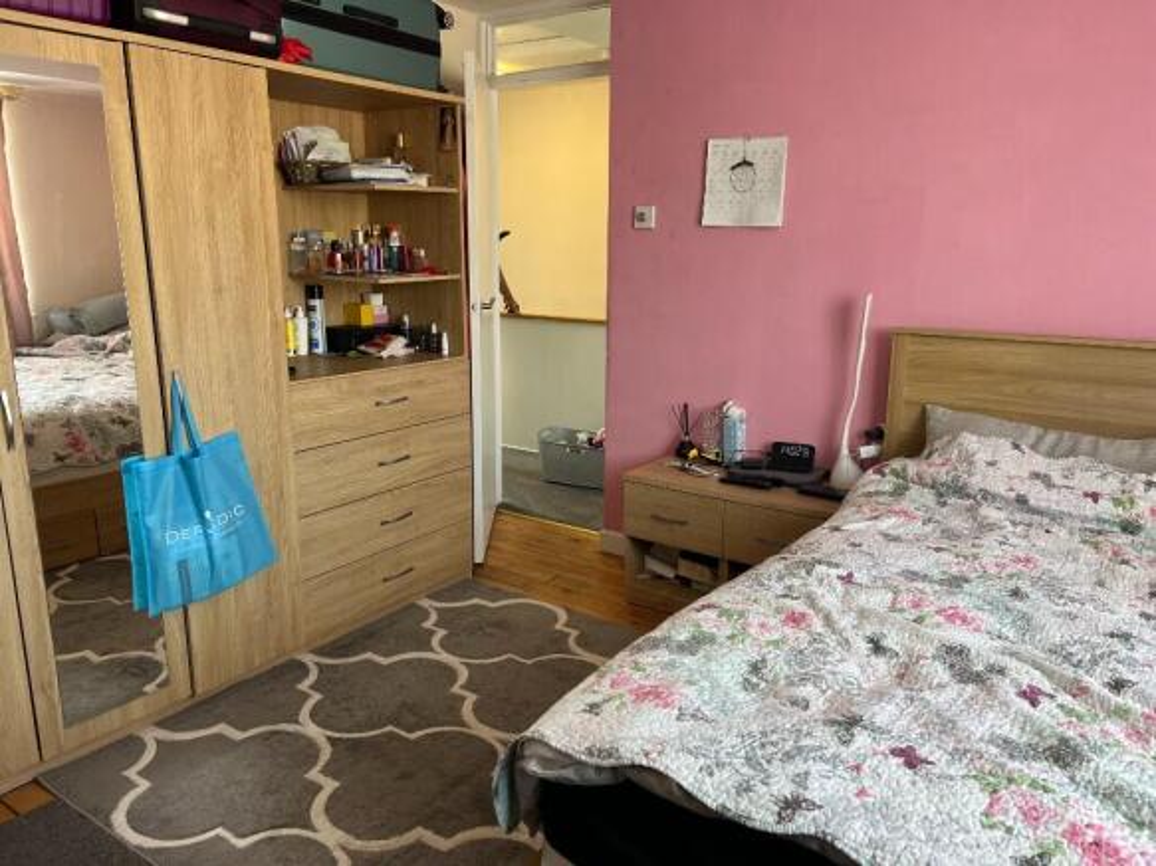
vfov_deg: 53.0
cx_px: 578
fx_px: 868
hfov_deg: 67.3
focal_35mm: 26
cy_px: 433
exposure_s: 1/100
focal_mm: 5.7
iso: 125
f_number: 1.5
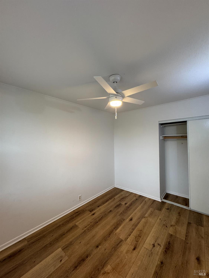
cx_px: 104
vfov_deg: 102.1
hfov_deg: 85.7
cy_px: 139
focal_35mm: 14
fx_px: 113
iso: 200
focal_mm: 2.22
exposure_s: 1/120
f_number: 2.2
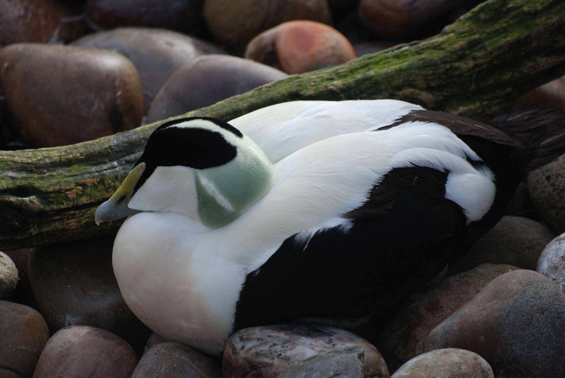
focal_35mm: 405
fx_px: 6364
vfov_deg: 3.4
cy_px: 189
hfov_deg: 5.1
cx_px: 282
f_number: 5.6
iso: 220
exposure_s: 1/500
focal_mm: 270
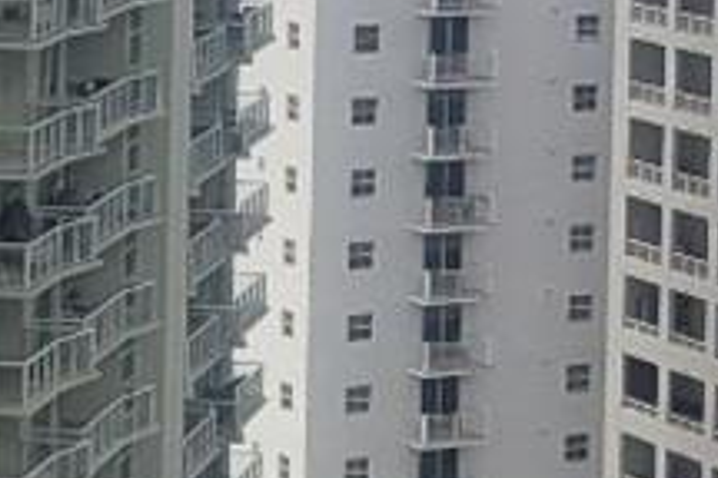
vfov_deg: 6.7
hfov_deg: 10.2
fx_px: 3989
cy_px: -349
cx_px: 741
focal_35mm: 200
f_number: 1.8
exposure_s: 1/1429
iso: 40
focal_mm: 5.4
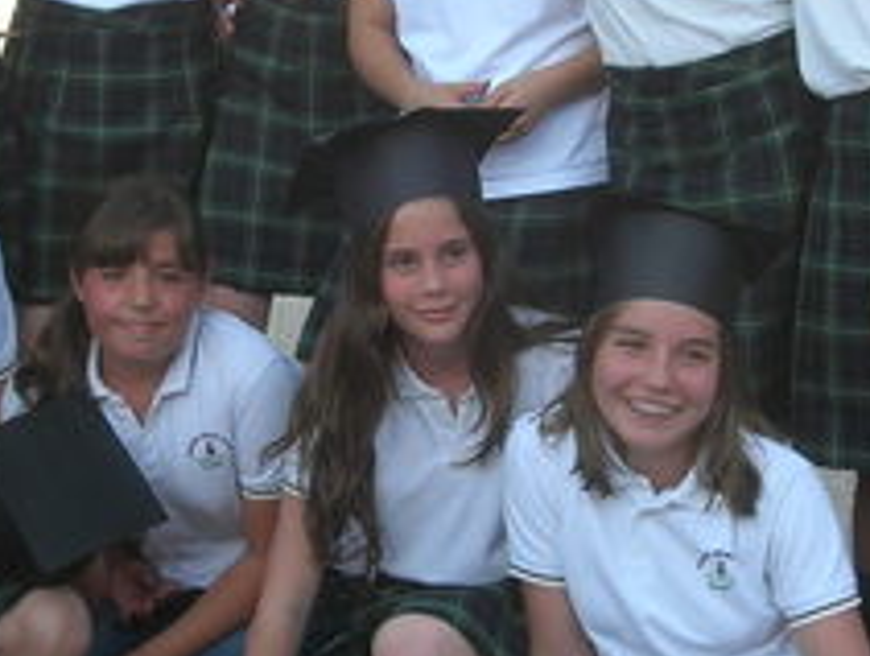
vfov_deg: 12.9
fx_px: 2895
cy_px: 301
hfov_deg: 17.1
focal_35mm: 115
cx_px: 433
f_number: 4.8
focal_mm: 7.8
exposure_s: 1/141
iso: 64
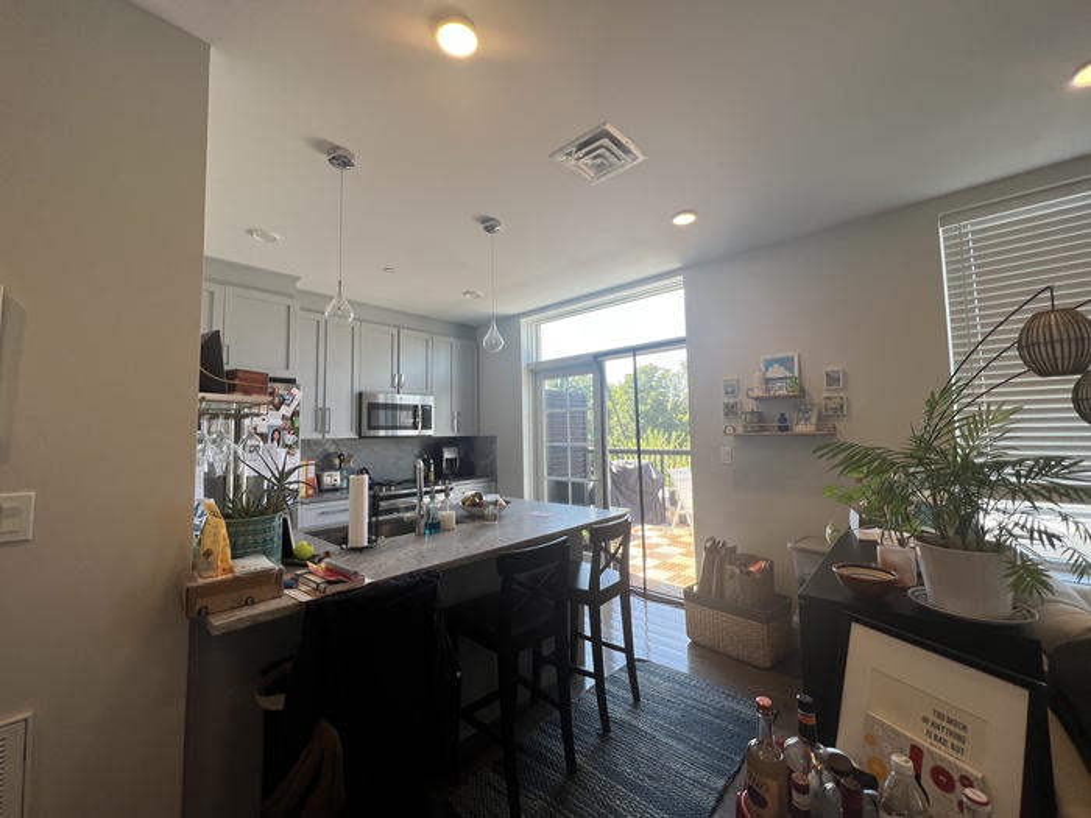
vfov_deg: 89.9
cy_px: 409
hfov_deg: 106.2
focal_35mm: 13
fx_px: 410
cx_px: 546
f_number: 1.8
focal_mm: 1.57
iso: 40
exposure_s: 1/120
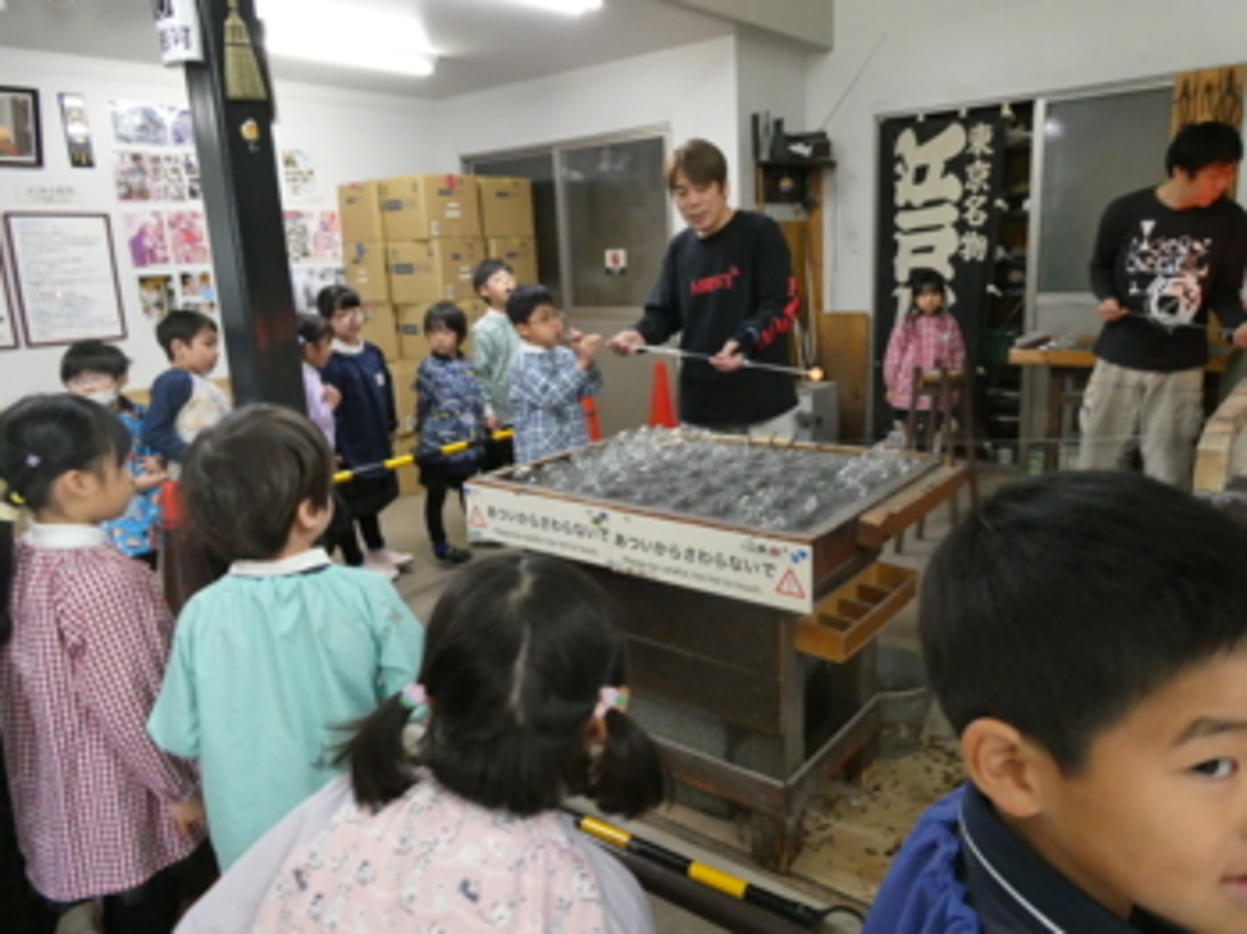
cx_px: 624
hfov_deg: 71.6
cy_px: 467
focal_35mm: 24
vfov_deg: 56.8
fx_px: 864
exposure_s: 1/60
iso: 640
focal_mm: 4.3
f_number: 3.3
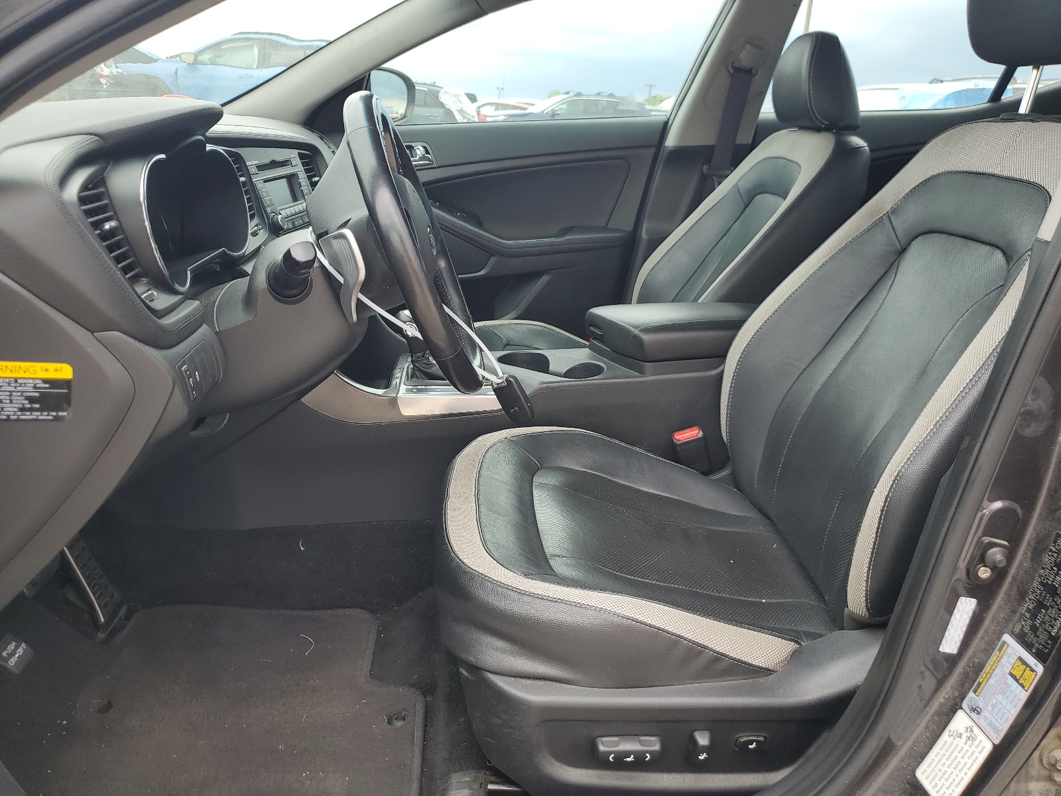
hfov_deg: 67.3
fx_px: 797
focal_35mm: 26
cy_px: 398
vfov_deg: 53.1
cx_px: 530
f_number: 1.5
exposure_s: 1/417
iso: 50
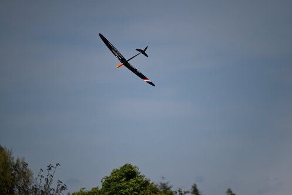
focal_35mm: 400
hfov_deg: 5.2
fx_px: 3246
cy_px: 98
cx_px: 146
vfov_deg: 3.4
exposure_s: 1/4000
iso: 320
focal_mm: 400
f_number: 6.3
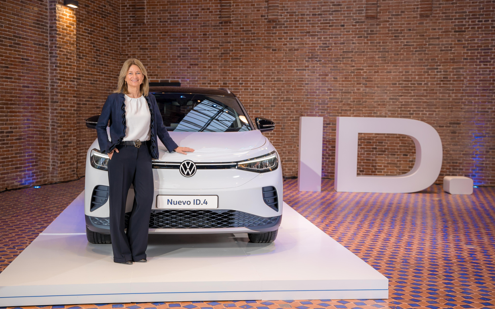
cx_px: 247
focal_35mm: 47
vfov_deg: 27.4
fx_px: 634
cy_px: 156
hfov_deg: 42.6
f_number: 3.5
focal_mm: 46
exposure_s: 1/80
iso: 320
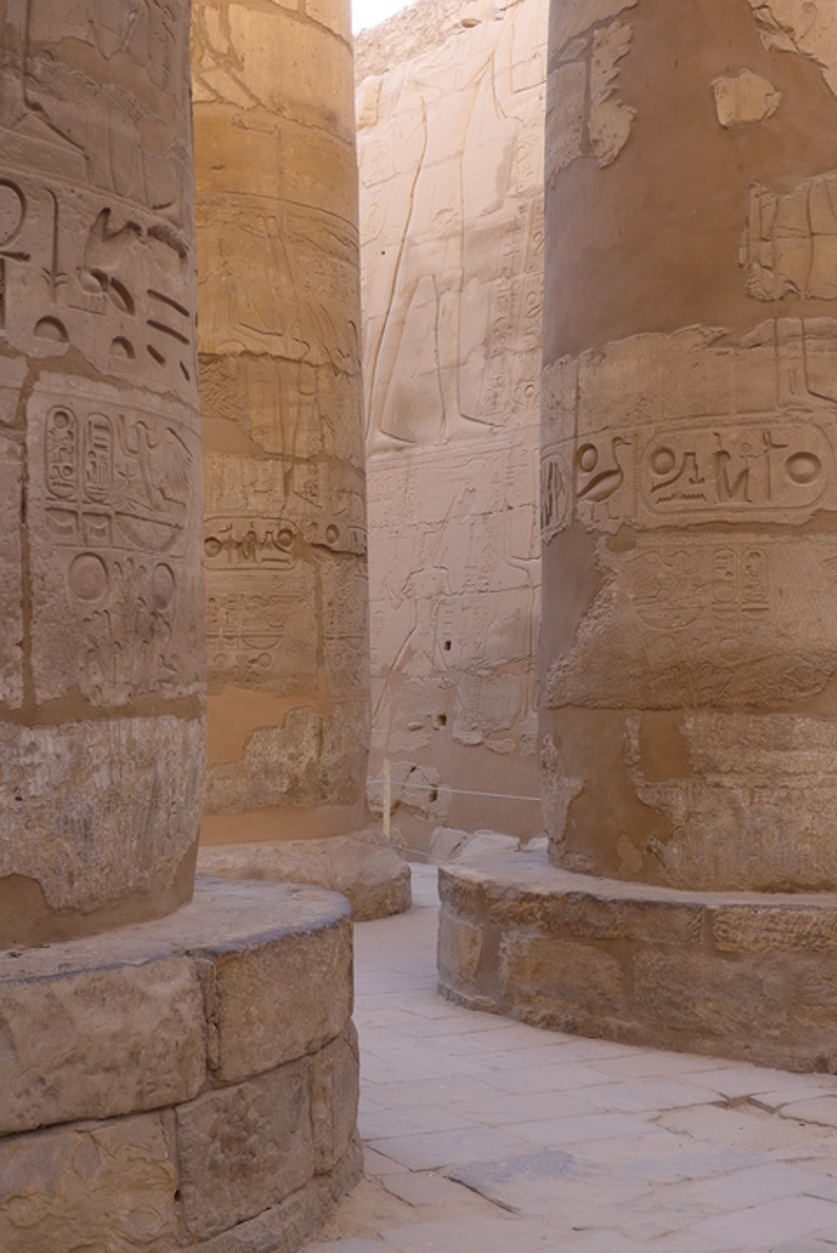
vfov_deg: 41.9
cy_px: 626
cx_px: 418
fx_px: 1637
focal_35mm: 47
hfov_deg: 28.7
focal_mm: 9.2
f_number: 2.5
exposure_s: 1/125
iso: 80
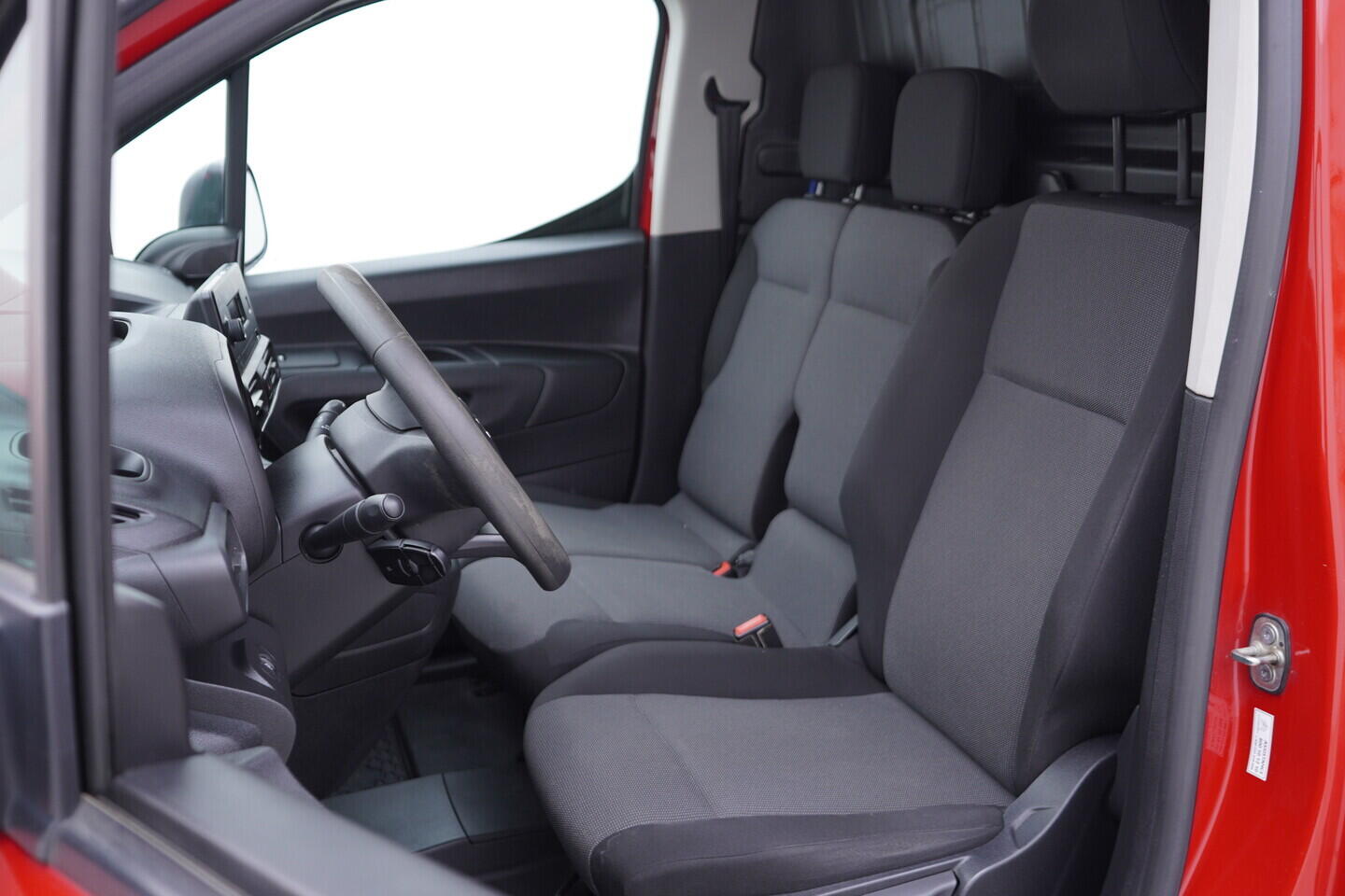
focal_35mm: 36
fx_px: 1345
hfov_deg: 53.1
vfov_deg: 36.9
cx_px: 672
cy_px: 448
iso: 200
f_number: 2.8
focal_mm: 24
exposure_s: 1/40
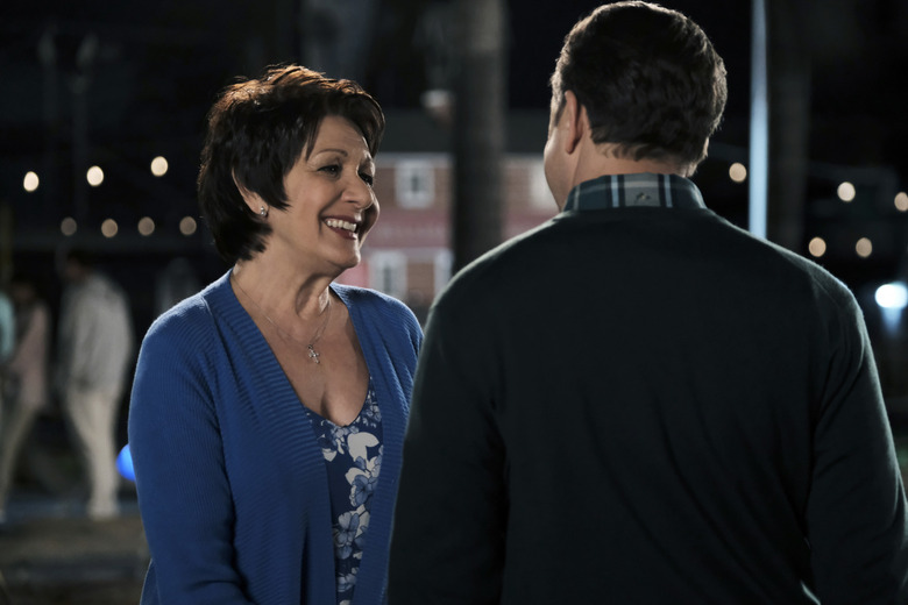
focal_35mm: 116
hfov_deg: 17.6
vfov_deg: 11.8
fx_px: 2926
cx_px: 454
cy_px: 302
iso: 3200
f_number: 2.8
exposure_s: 1/100
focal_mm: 77.3
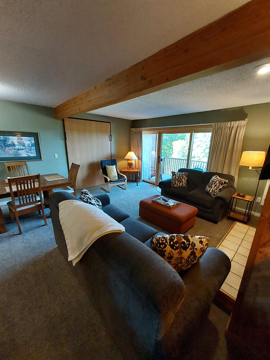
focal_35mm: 13
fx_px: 135
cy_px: 180
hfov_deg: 89.9
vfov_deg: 106.2
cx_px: 135
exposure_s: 1/40
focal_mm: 1.42
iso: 320
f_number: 2.2
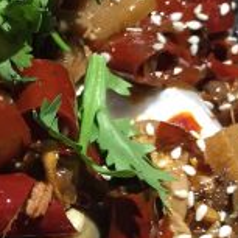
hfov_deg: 14.2
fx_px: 910
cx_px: -92
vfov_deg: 14.7
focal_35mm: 117
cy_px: 215
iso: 100
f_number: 2.2
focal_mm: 4.15
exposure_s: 1/33
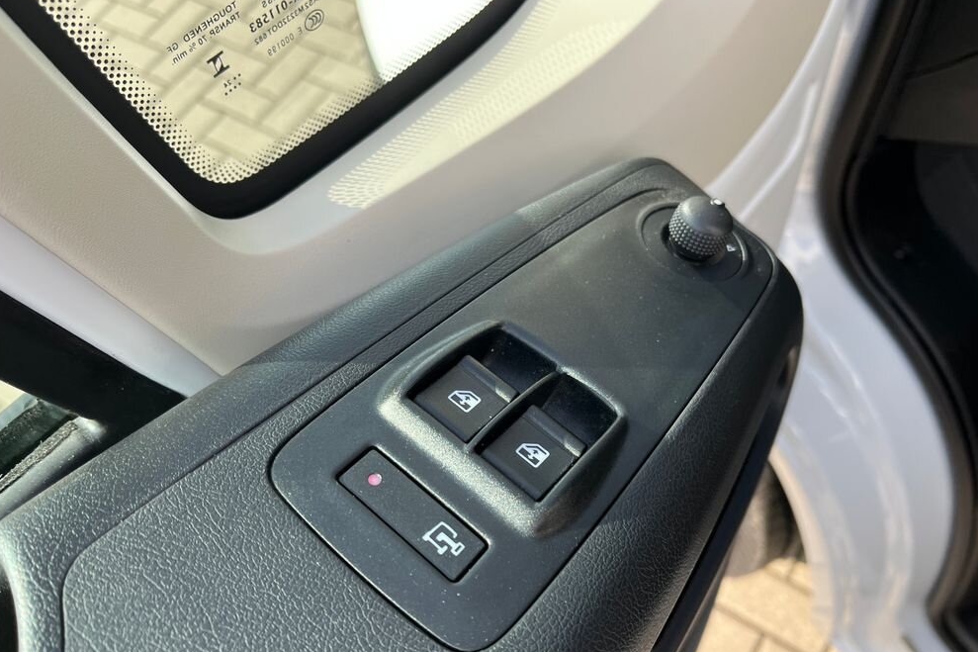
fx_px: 760
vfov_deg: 46.3
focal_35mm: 28
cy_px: 371
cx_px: 480
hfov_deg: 65.5
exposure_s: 1/461
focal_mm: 5.1
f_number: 1.6
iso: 50
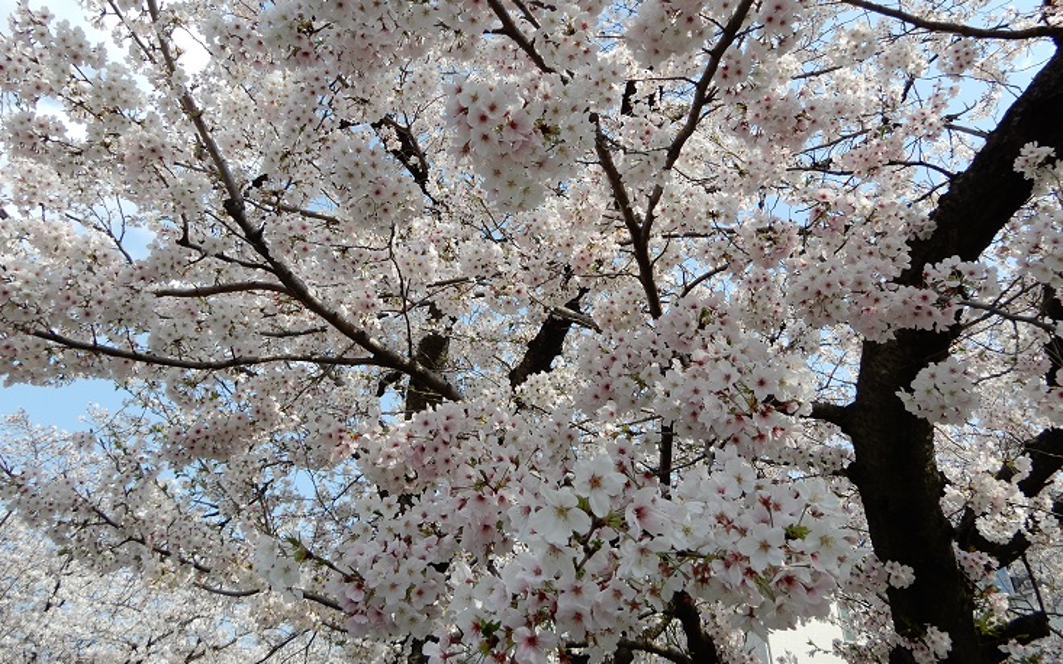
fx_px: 782
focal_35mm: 27
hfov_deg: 68.4
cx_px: 510
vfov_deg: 45.8
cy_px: 271
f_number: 3.4
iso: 80
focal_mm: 4.3
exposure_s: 1/800
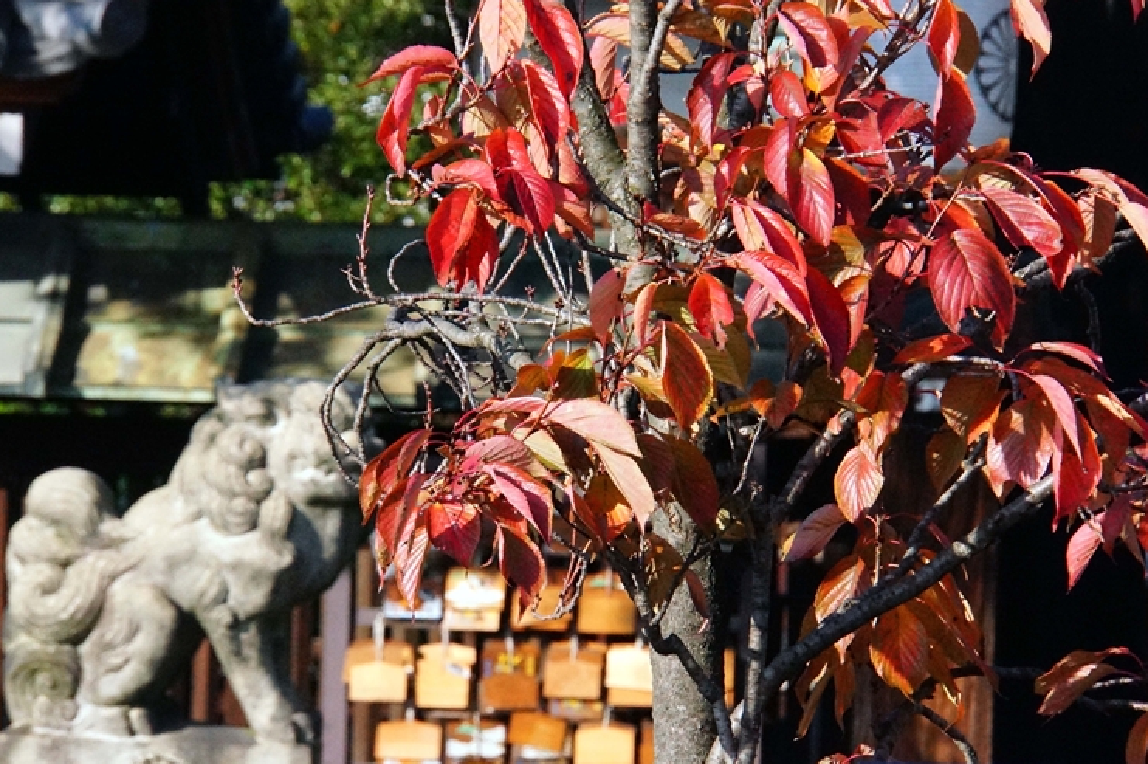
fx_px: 10325
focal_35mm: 324
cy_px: 383
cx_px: 573
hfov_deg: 6.4
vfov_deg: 4.2
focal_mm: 200
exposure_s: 1/3200
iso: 6400
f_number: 14
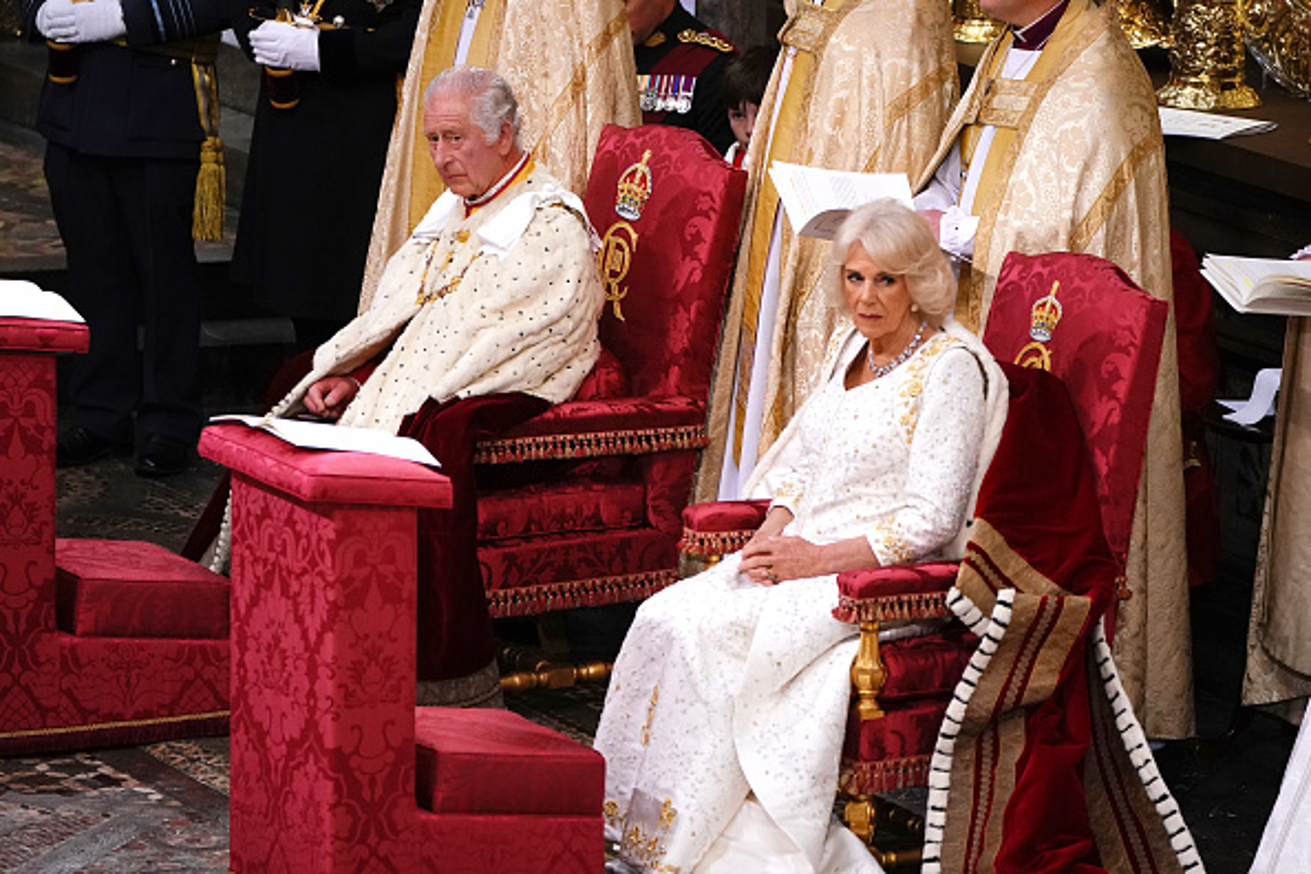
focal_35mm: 241
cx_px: 656
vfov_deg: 5.7
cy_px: 437
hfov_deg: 8.5
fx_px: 8776
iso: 5000
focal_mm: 241
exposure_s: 1/125
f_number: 5.6
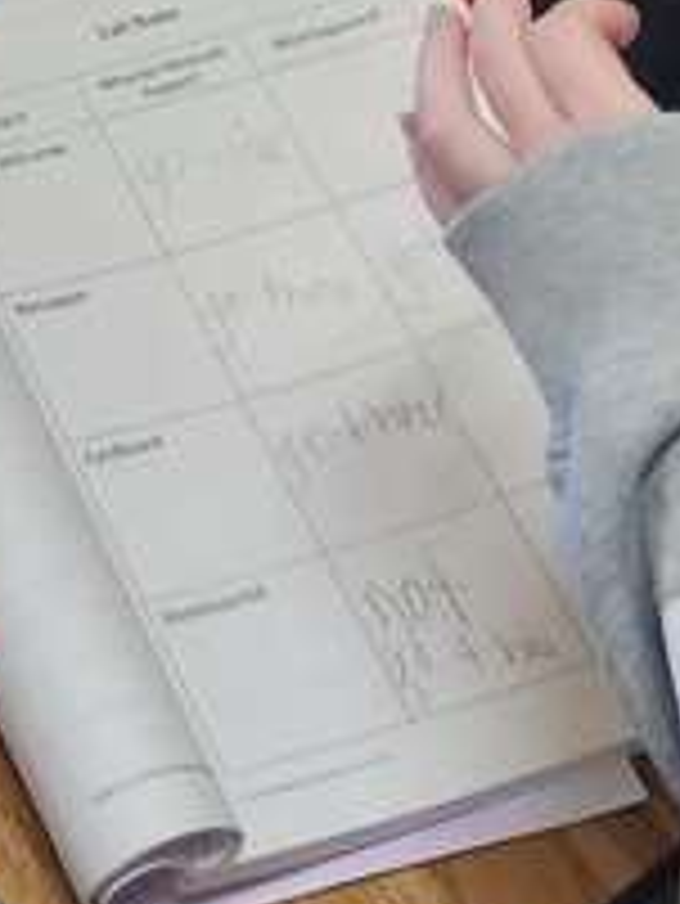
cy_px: -895
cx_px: -500
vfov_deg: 14.2
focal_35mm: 117
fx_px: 3061
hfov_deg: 11.8
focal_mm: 5.4
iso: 200
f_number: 1.8
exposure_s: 1/120
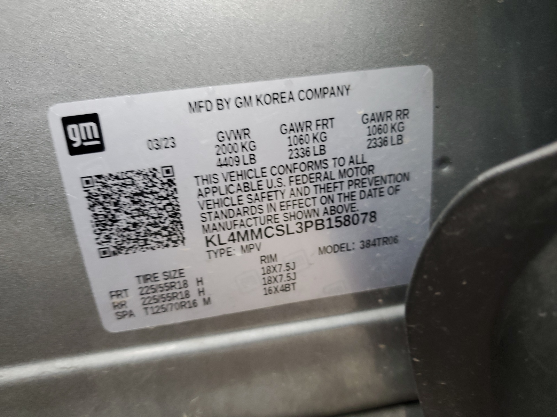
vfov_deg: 53.1
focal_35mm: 26
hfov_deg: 67.3
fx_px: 418
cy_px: 208
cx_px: 278
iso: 63
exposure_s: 1/60.2
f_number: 1.5
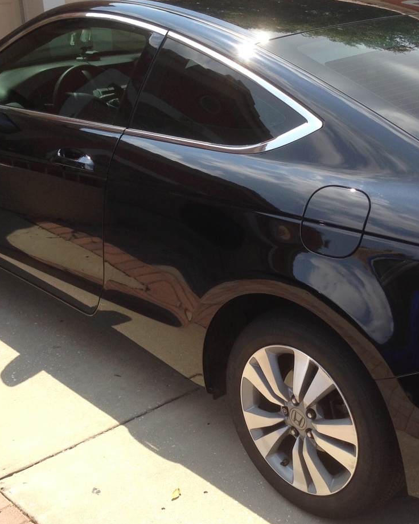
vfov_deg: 33.6
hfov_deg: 27.1
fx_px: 868
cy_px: 259
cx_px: 248
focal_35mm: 56
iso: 50
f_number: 2.4
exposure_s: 1/704
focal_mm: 4.13
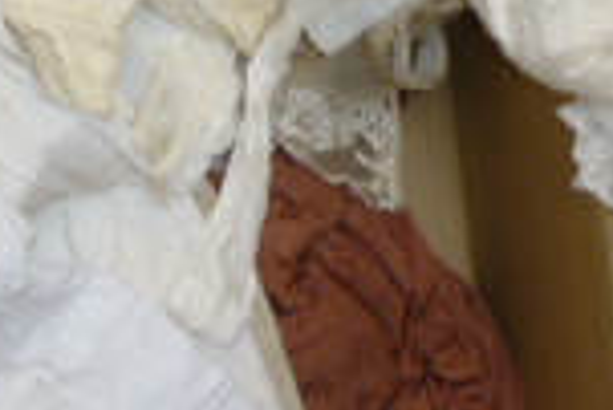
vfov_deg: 10.6
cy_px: -73
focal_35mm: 128
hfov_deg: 15.6
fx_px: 2182
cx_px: -61
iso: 100
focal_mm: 5.2
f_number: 3.3
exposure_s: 1/30
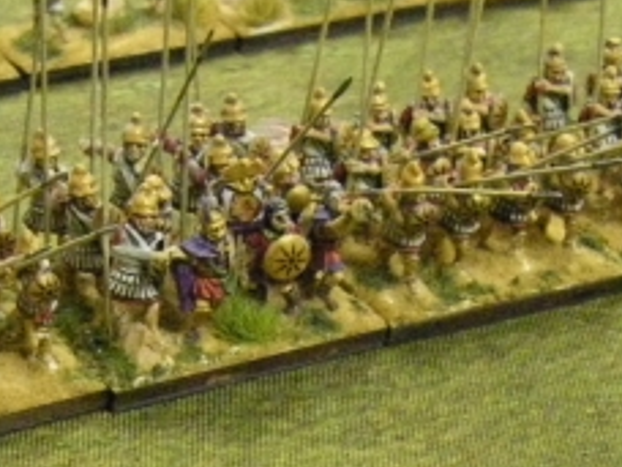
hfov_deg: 15.3
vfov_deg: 11.3
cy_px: 508
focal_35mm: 129
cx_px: 277
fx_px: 2318
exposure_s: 1/40
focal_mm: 6.3
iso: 800
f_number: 3.5
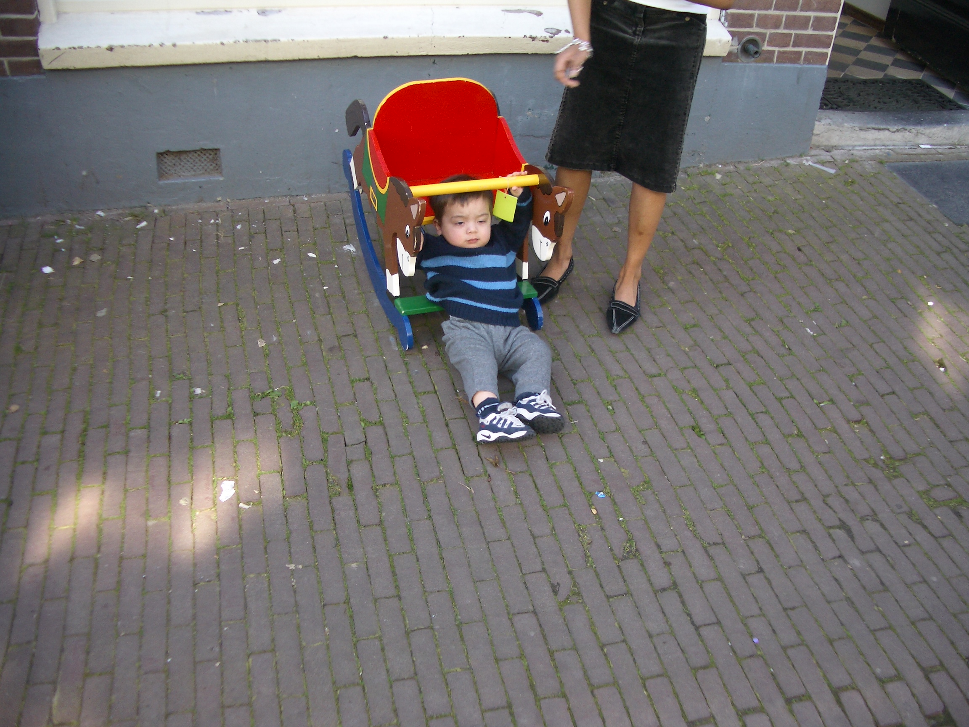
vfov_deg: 40.7
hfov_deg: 52.6
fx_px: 980
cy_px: 364
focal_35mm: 35
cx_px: 484
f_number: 2.6
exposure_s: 1/160
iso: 50
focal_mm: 5.8
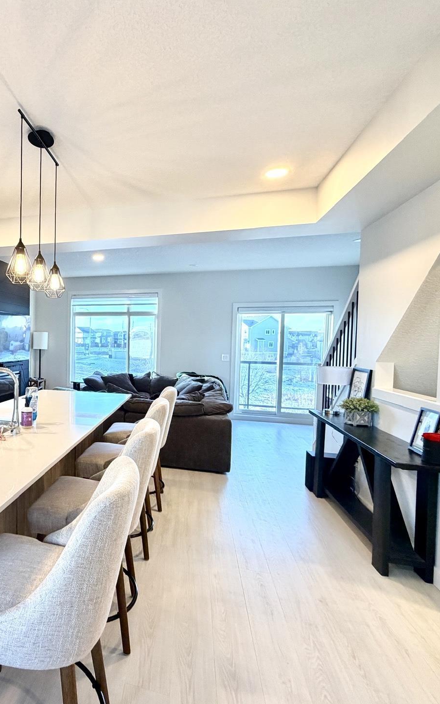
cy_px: 358
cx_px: 52
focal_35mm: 21
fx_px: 403
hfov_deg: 51.3
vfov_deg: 82.3
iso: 320
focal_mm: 2.22
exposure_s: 1/60
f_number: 2.2
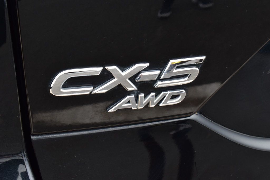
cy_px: 90
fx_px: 562
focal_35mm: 75
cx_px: 135
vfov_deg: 18.2
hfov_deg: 27.0
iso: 400
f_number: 8
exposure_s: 1/80
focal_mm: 50
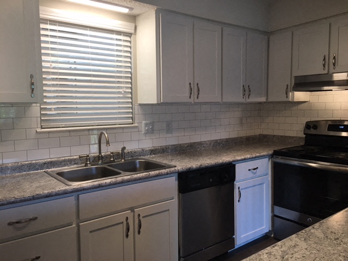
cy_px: 130
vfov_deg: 48.2
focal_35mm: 29
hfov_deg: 61.7
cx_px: 174
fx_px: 292
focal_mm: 4.15
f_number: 2.2
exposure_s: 1/40
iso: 32
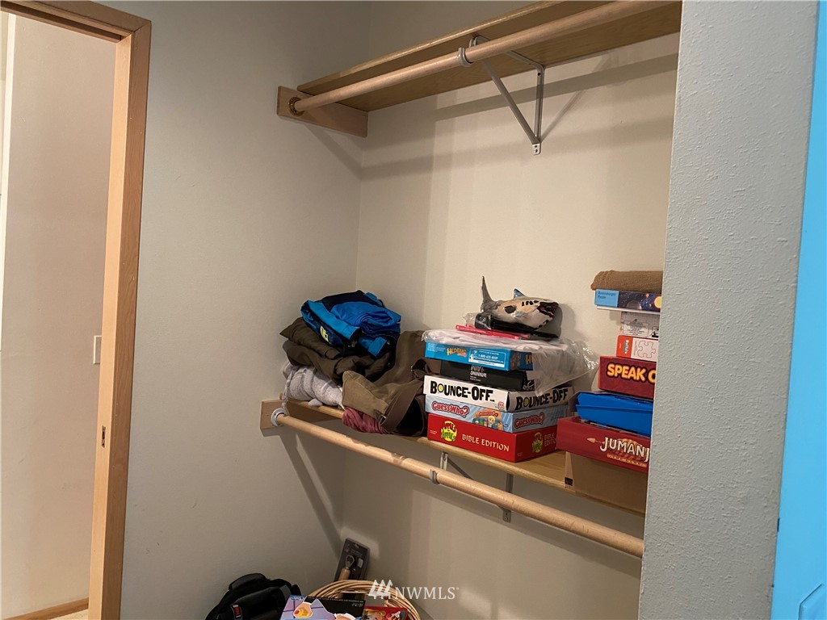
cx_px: 414
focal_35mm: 26
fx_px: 621
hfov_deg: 67.3
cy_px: 310
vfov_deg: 53.1
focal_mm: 4.25
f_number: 1.8
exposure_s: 1/60
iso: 320
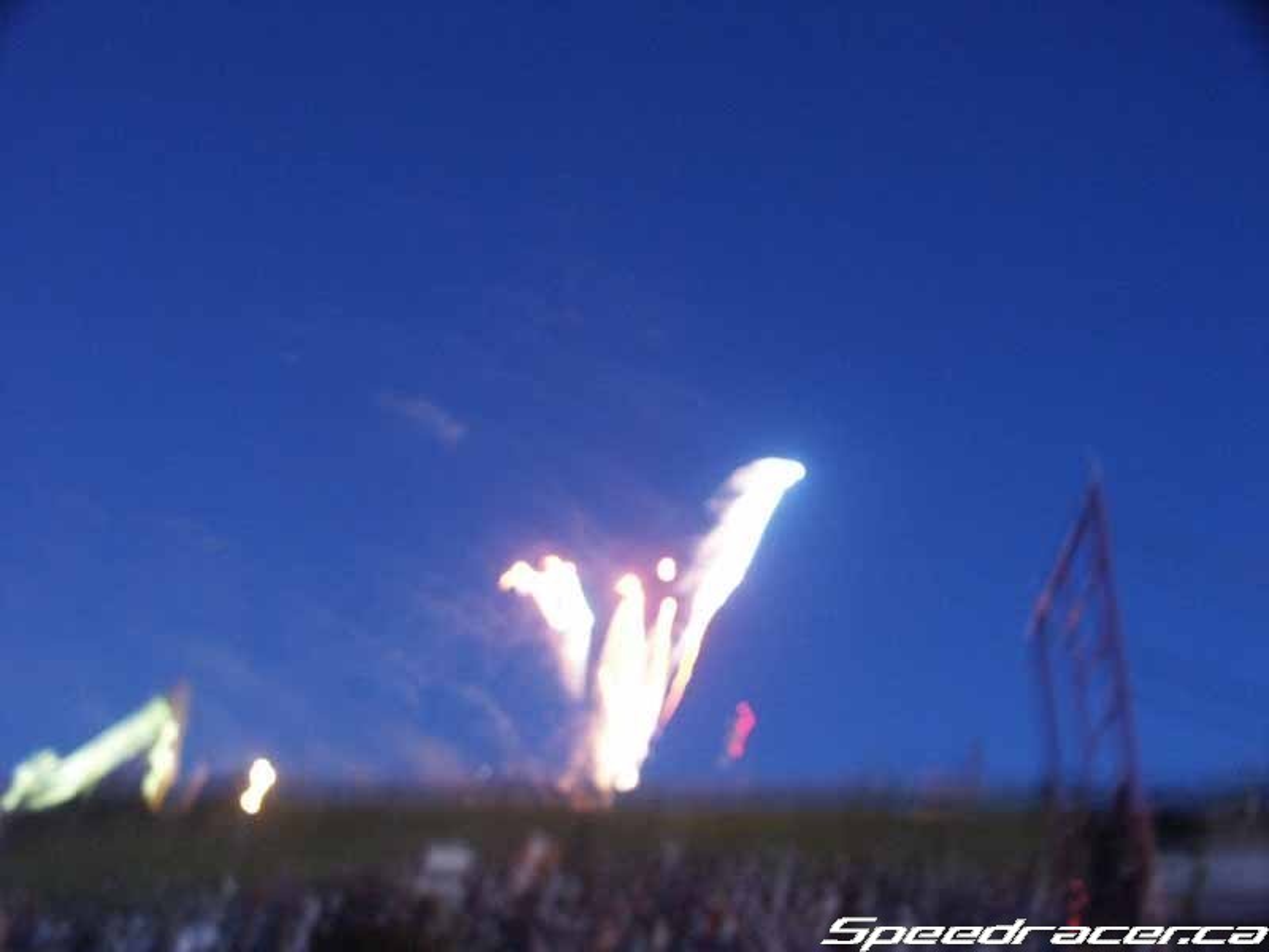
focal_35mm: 34
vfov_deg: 41.8
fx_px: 1246
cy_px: 476
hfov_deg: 54.0
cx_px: 634
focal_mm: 8.94
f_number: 2.8
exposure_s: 4
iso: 250
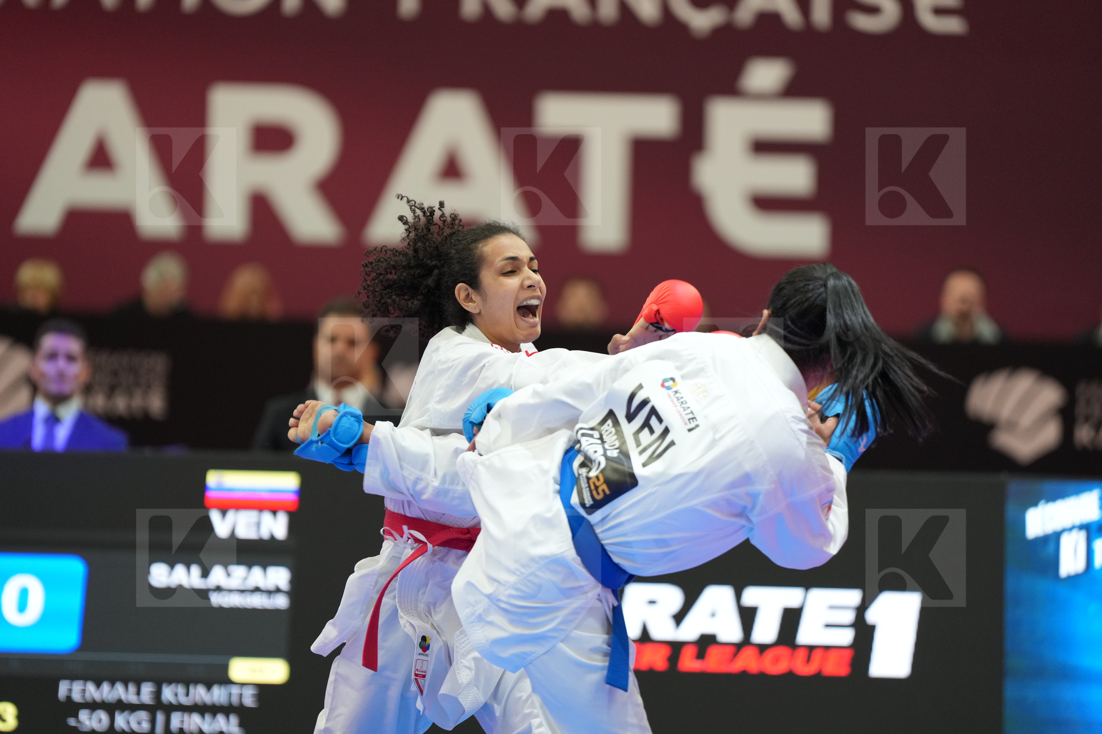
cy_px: 367
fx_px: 6121
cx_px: 551
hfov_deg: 10.3
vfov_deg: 6.9
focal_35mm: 200
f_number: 2.8
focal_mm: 200
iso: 2000
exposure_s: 1/1000
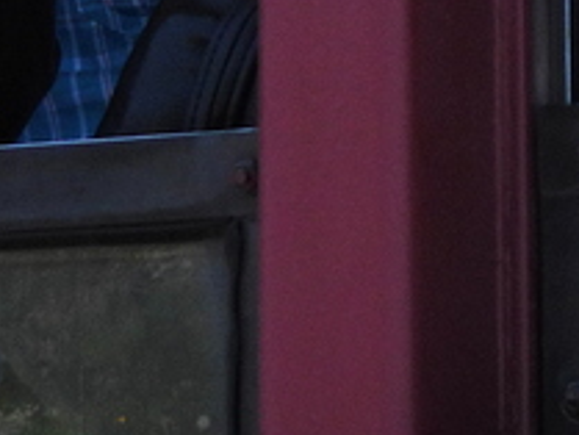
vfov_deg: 3.4
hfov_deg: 4.6
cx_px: 1152
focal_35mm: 428
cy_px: -598
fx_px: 7163
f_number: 3.5
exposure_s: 1/400
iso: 100
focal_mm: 12.5
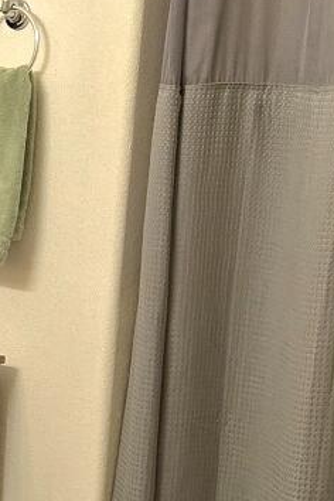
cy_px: 422
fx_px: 1879
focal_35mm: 135
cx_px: -467
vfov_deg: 15.1
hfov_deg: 9.1
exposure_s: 1/120
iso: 400
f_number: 1.8
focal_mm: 5.4
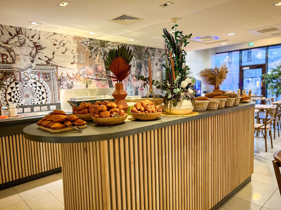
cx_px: 140
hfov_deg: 67.3
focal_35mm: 26
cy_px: 105
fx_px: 211
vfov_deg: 53.1
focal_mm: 5.7
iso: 400
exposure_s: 1/50
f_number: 1.5
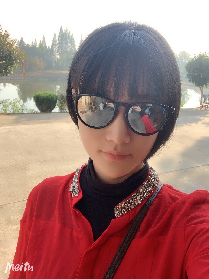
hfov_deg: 44.2
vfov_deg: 56.8
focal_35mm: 32
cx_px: 104
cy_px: 140
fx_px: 258
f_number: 2.2
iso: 16
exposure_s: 1/149
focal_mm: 2.87
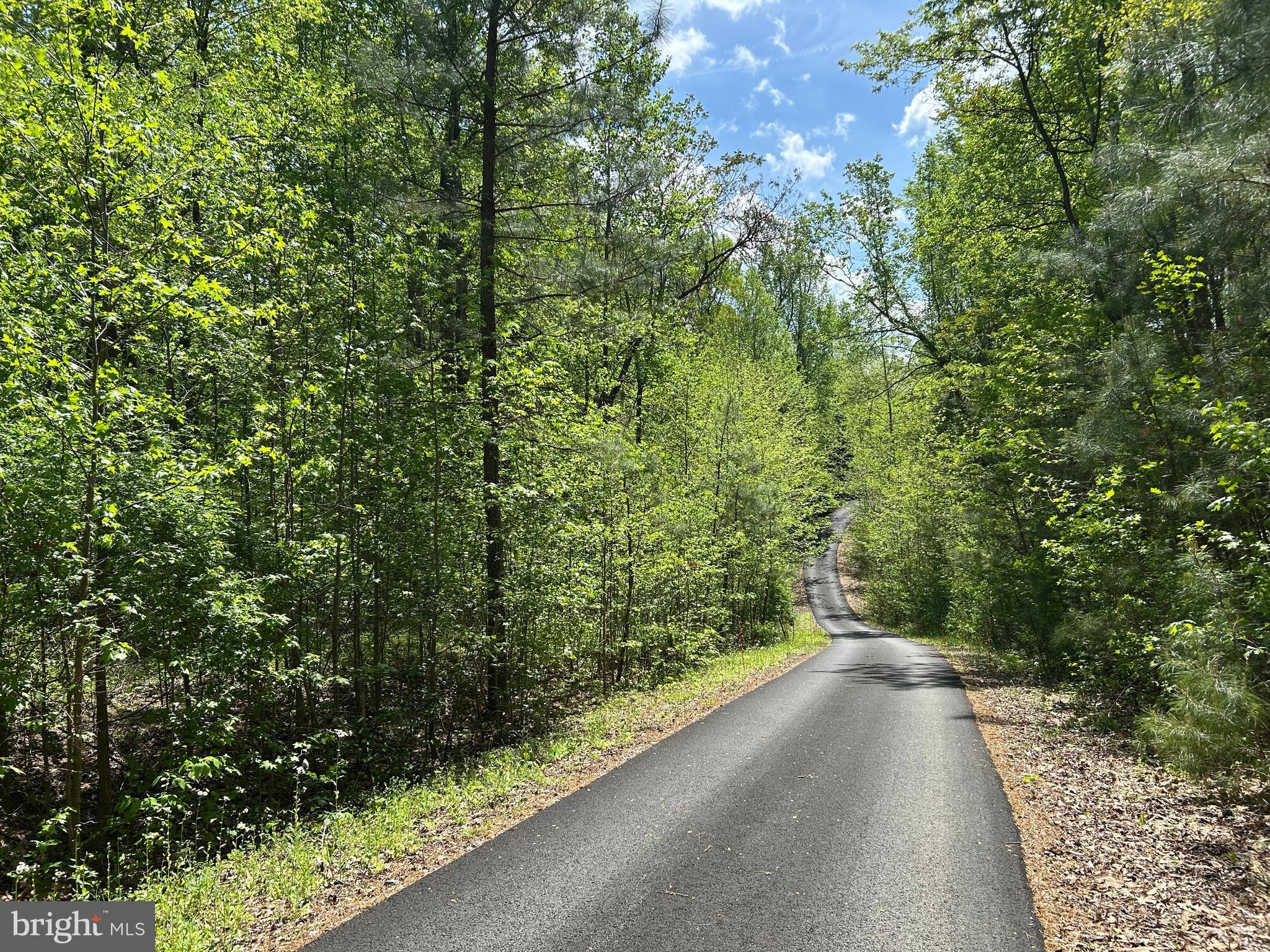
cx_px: 635
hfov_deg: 67.3
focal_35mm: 26
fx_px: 954
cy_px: 476
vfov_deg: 53.1
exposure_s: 1/2208
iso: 50
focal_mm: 5.7
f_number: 1.5
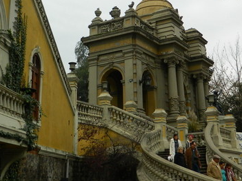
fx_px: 398
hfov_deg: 33.7
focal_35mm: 57
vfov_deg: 25.3
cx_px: 148
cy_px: 43
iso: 80
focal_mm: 4.5
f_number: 3.1
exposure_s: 1/400
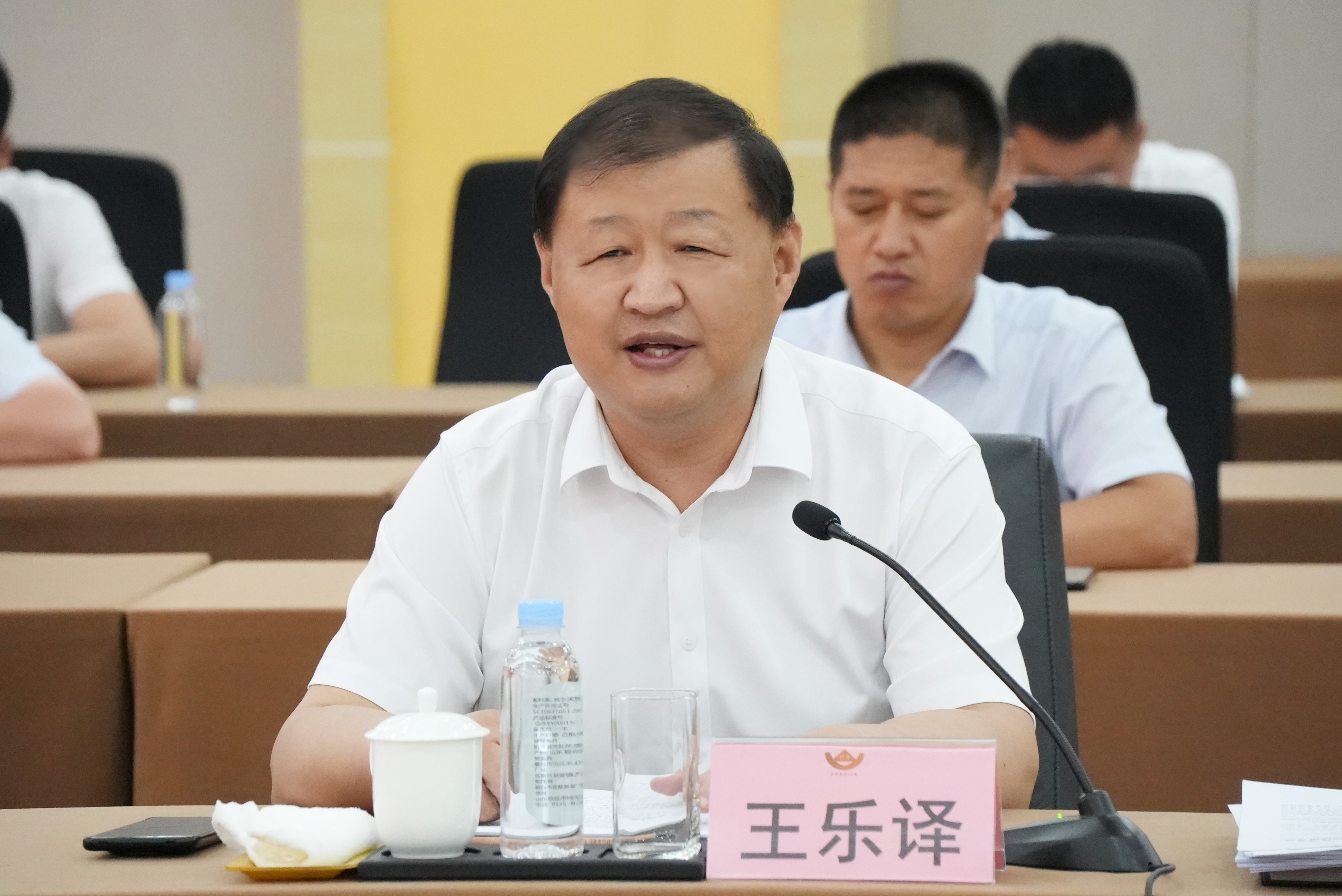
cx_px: 671
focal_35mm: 217
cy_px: 448
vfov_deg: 6.3
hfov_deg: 9.5
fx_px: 8093
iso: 25600
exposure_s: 1/100
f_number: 10
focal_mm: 217
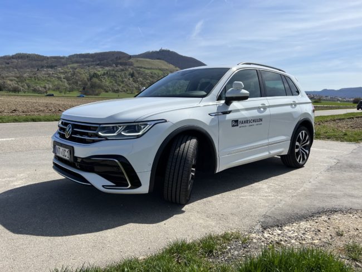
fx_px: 272
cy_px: 136
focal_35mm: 26
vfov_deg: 53.1
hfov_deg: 67.3
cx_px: 181
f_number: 1.5
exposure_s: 1/6579
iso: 50
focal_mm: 5.7
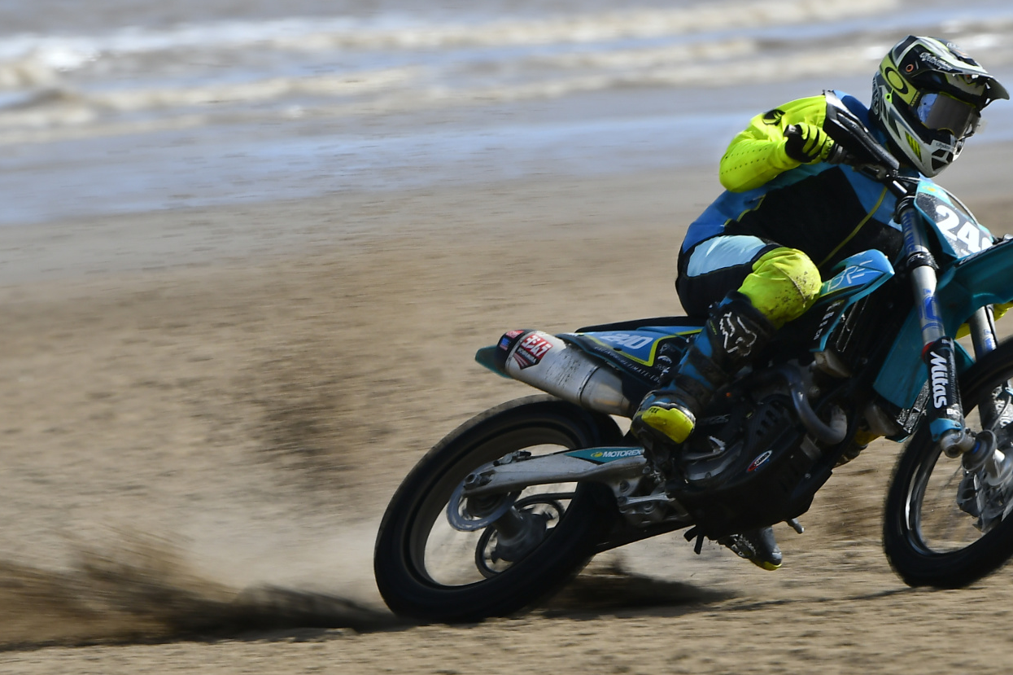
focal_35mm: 916
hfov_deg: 2.3
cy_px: 290
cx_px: 552
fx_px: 25764
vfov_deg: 1.5
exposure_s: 1/250
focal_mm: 400
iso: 110
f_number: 8
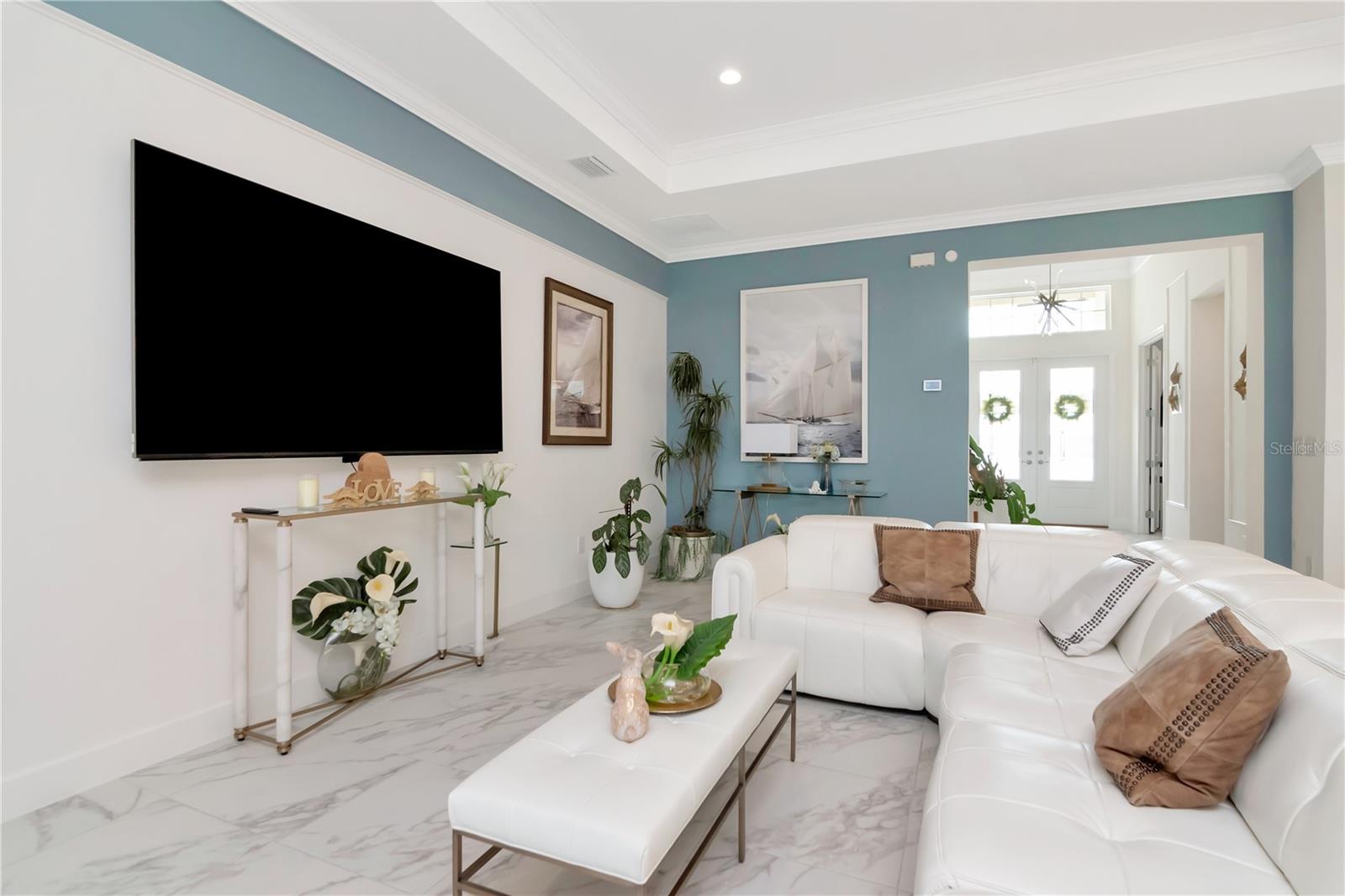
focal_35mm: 16
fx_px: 616
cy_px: 448
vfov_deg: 72.0
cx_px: 672
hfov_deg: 95.0
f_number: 7.1
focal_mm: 11
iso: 1000
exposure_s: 1/125
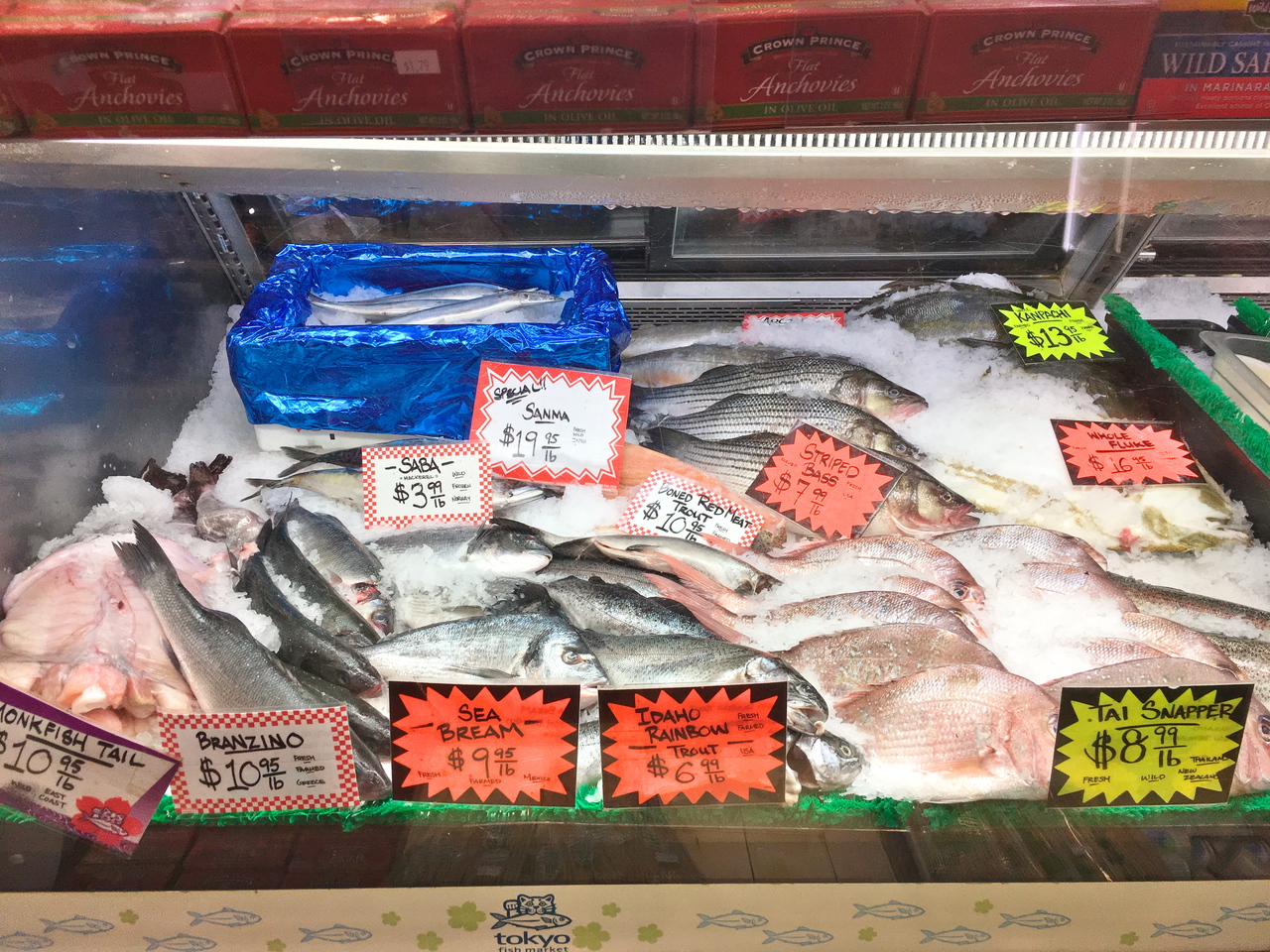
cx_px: 635
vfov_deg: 48.2
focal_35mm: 29
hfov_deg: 61.7
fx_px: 1064
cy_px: 476
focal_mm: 4.15
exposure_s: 1/120
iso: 40
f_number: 2.2
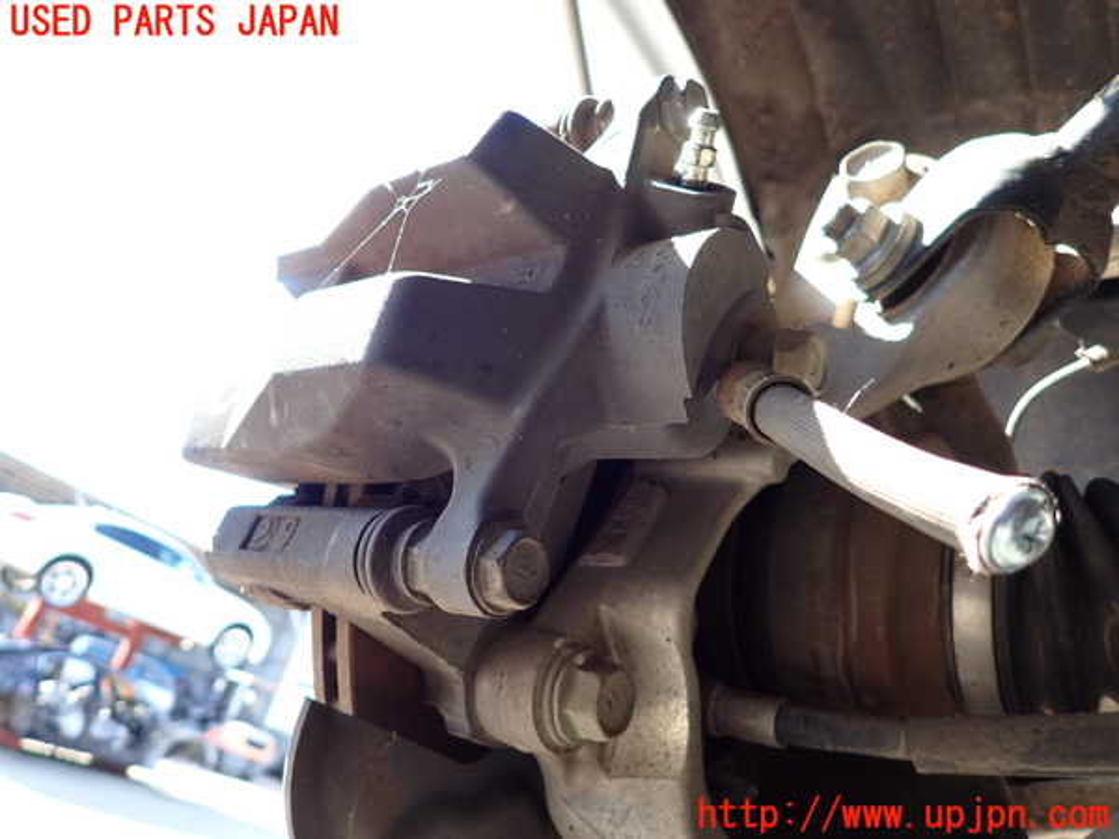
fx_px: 808
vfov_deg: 54.9
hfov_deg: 69.4
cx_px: 560
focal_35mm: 25
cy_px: 420
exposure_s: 1/125
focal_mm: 4.5
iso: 100
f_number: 2
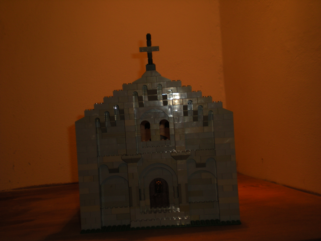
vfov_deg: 26.1
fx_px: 519
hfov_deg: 34.3
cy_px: 120
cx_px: 160
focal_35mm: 56
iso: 64
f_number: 3.9
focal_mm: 9.3
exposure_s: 1/30
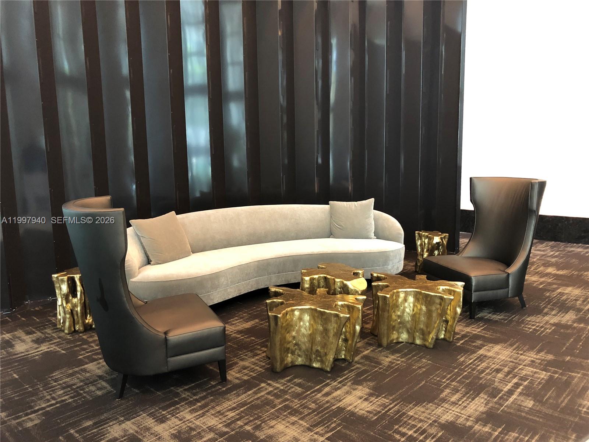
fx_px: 476
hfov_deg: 63.4
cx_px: 294
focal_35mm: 28
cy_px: 221
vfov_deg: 49.7
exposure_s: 1/11
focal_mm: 3.99
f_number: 1.8
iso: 100
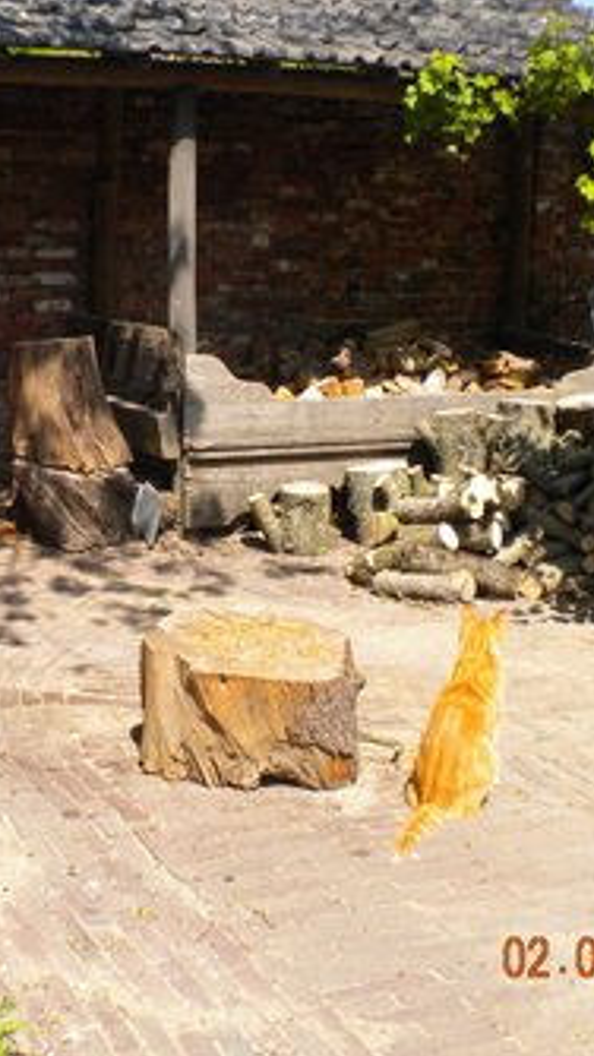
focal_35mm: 57
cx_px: 199
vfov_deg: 36.6
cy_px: 488
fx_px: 1595
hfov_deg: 21.0
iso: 80
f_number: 4.6
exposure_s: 1/360
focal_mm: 6.3
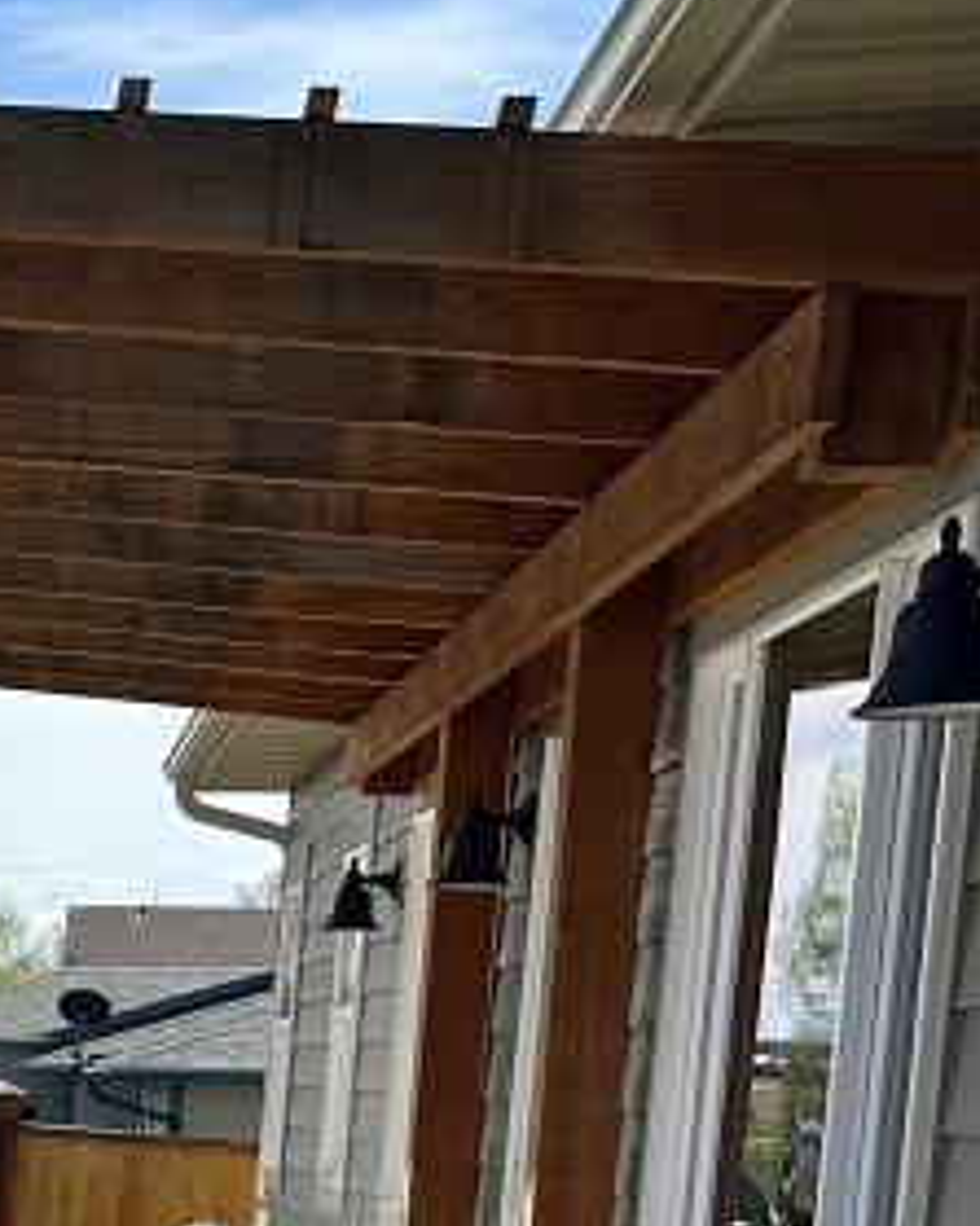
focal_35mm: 86
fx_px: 3120
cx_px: -1248
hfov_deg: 13.7
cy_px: 1406
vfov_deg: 21.0
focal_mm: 6.86
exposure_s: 1/4762
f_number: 1.78
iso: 80
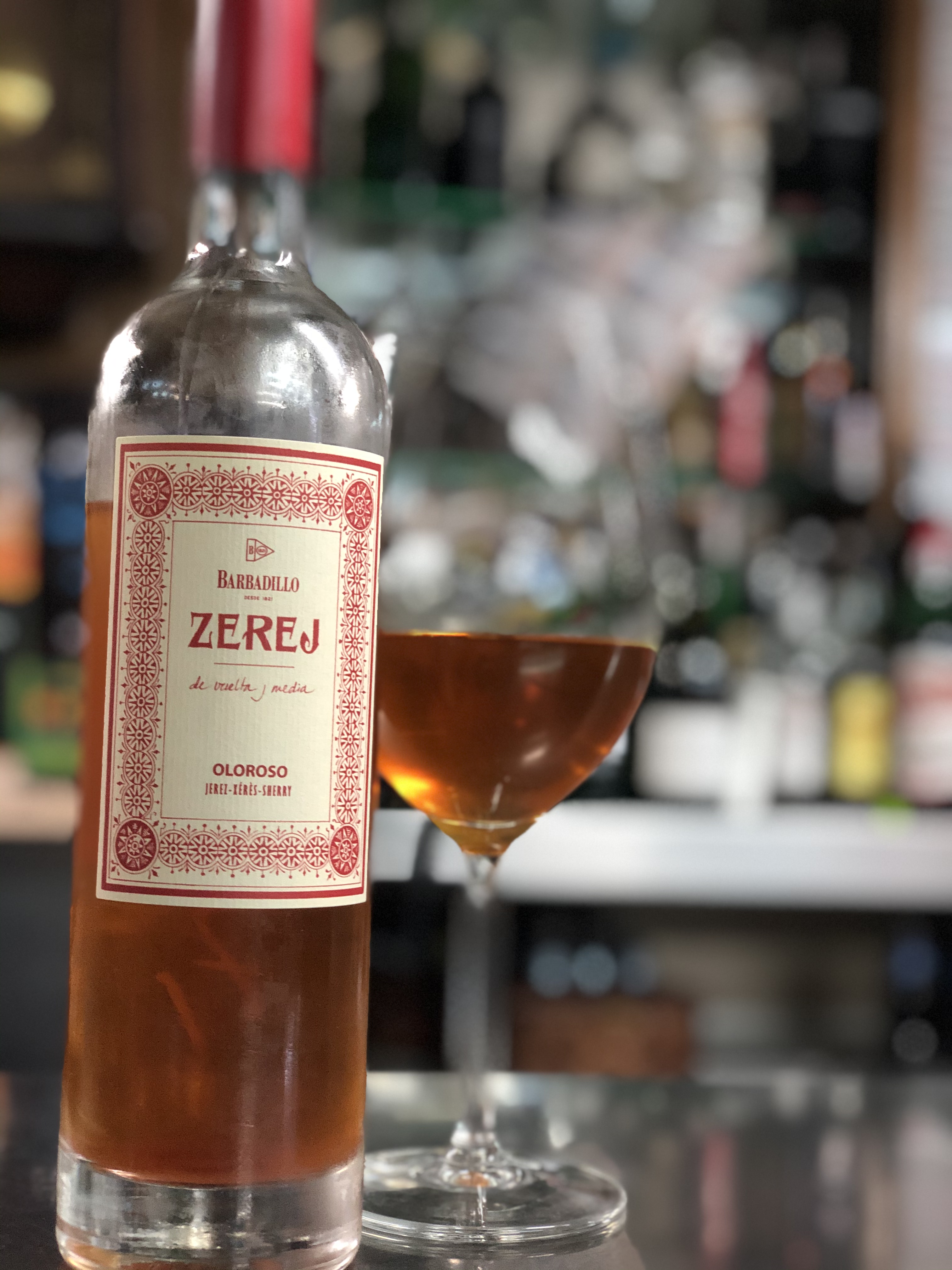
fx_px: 1907
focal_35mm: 52
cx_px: 476
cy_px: 635
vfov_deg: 36.8
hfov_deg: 28.0
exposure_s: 1/20
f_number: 2.4
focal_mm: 6
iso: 160
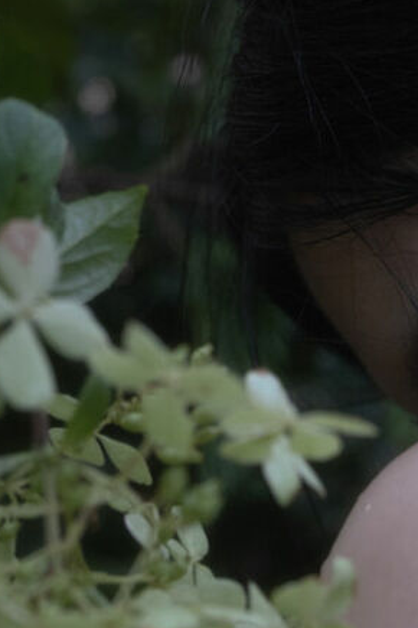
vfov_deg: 11.0
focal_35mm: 181
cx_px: 450
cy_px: 889
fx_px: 3152
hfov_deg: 7.5
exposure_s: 1/160
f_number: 4.5
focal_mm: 50
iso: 200
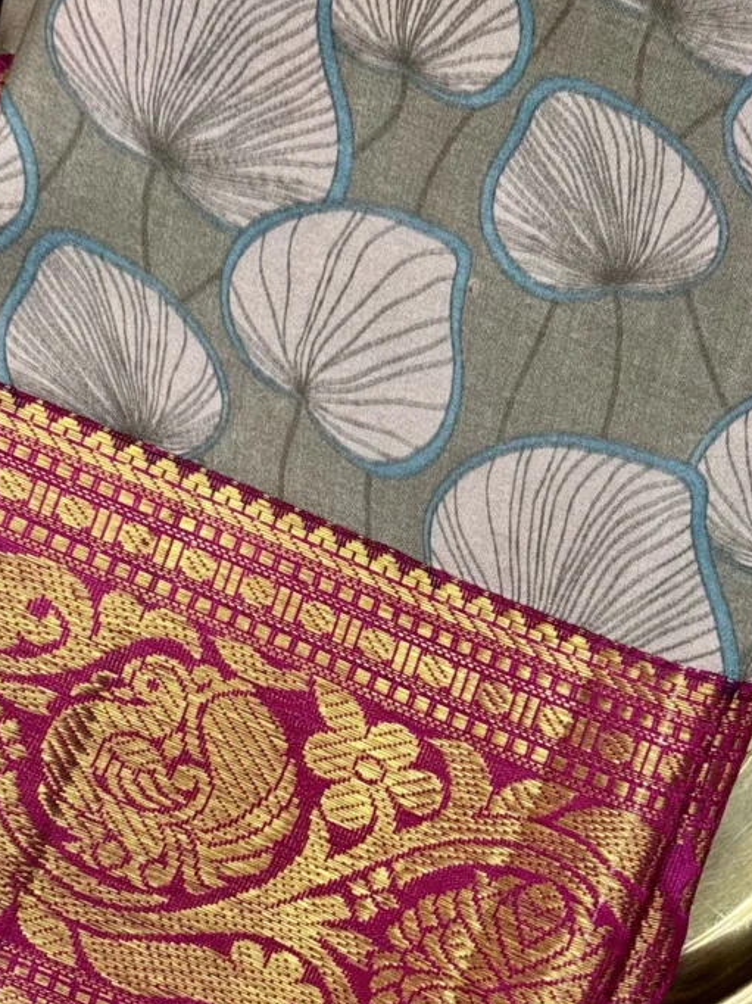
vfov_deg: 31.6
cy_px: 574
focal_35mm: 61
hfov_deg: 24.0
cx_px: 397
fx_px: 1768
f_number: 1.6
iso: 100
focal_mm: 5.96
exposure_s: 1/50
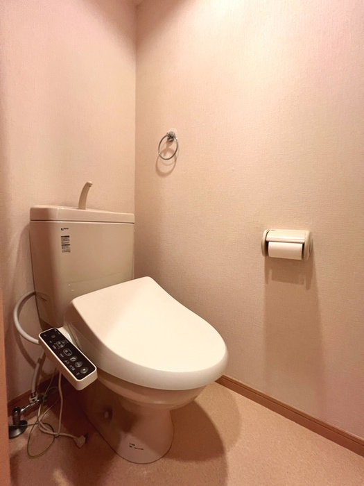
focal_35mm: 13
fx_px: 182
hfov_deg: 89.9
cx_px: 182
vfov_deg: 106.2
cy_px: 243
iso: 160
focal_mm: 1.57
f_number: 1.8
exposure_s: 1/50
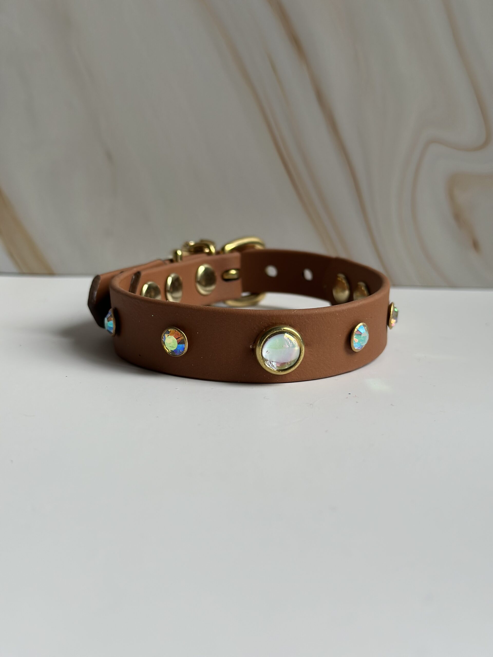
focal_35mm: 48
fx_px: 911
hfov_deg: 30.3
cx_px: 246
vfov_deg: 39.7
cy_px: 328
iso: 80
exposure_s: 1/303
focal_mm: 6.86
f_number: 1.78
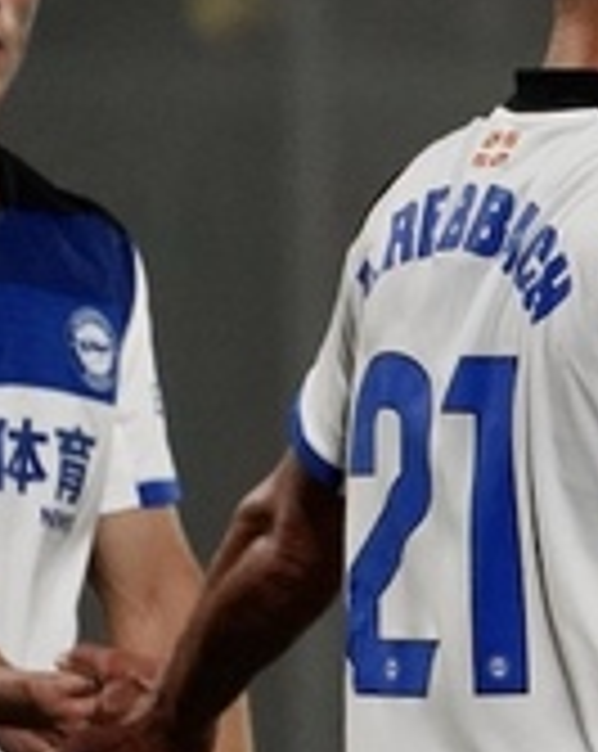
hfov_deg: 0.9
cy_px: 356
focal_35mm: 1636
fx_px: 36293
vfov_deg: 1.2
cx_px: 1295
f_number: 5.6
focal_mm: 400
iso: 8000
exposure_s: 1/800
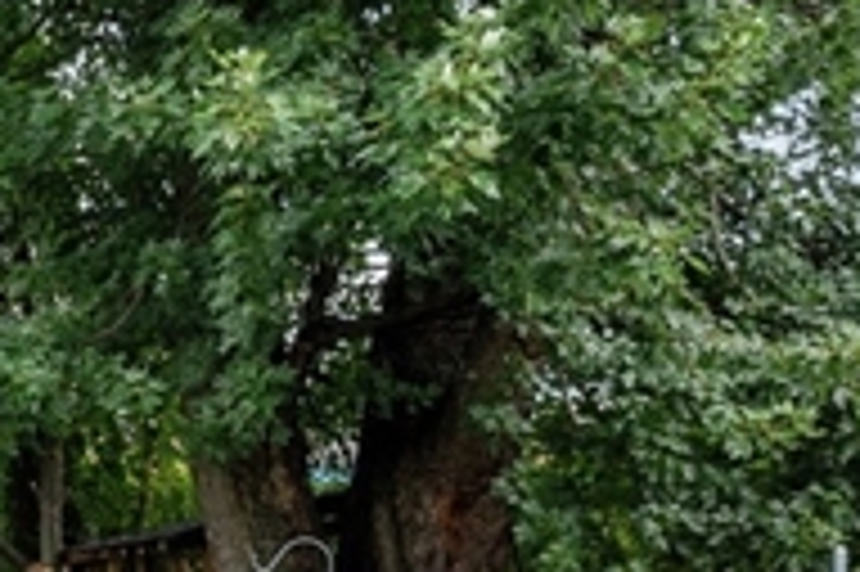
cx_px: -279
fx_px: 1790
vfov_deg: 17.4
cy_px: 664
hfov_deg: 23.6
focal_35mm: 75
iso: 100
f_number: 8
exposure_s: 1/80
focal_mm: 14
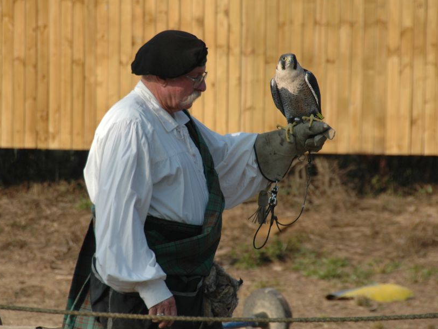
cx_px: 202
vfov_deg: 4.1
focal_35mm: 364
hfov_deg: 5.4
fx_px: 4607
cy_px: 162
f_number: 6.3
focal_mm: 200
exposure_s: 1/500
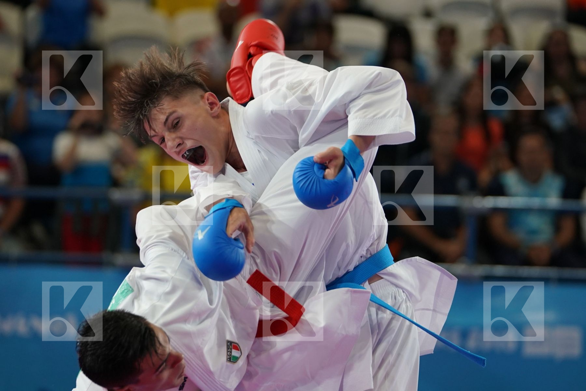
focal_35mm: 225
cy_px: 196
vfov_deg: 6.1
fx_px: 3662
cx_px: 293
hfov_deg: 9.1
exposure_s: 1/1000
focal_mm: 150
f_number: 2.8
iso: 1250
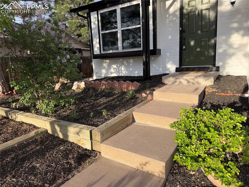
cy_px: 94
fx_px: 173
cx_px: 124
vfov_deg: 56.8
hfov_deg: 71.6
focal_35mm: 24
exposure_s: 1/1174
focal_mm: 6.76
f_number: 1.78
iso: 80
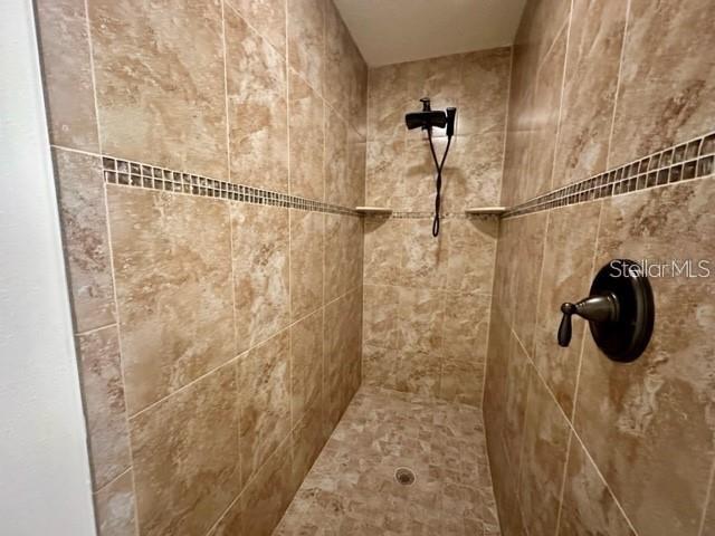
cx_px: 358
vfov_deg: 85.7
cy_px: 268
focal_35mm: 14
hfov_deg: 102.1
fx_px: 289
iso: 1000
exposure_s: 1/40
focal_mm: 2.22
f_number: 2.2
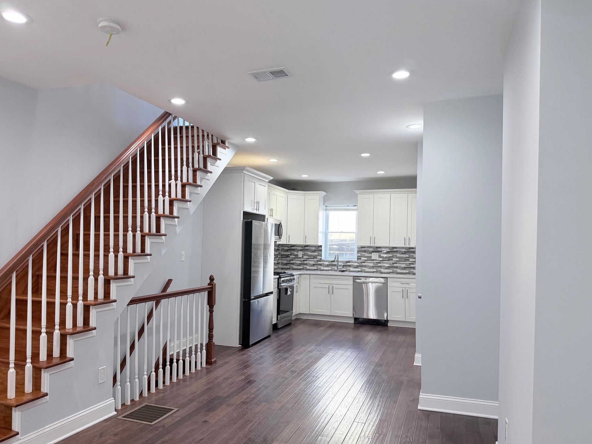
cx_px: 263
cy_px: 233
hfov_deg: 65.1
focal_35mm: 27
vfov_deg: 51.3
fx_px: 462
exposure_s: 1/133
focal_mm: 6.76
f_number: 1.78
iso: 200
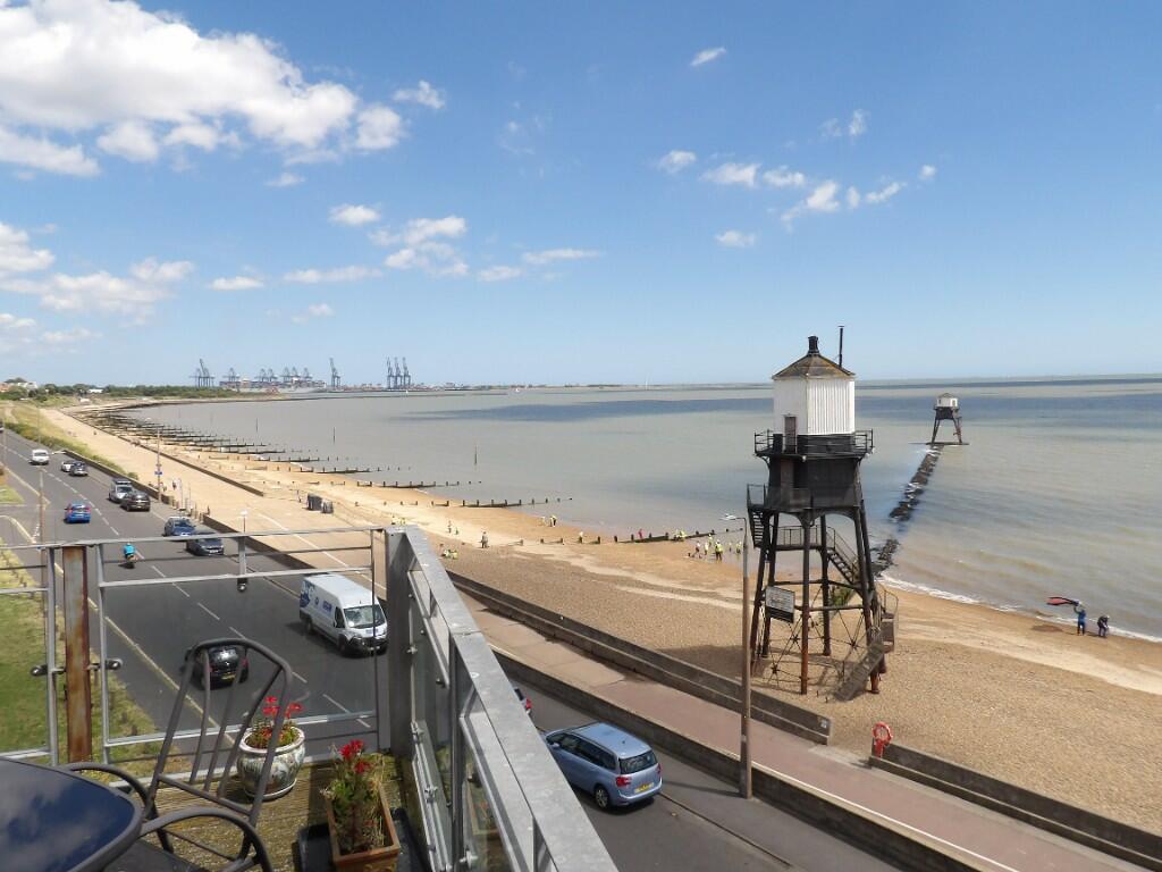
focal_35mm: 24
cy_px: 436
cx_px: 581
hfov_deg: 71.6
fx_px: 806
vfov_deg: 56.8
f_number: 5.6
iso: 100
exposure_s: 1/370
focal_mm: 4.3
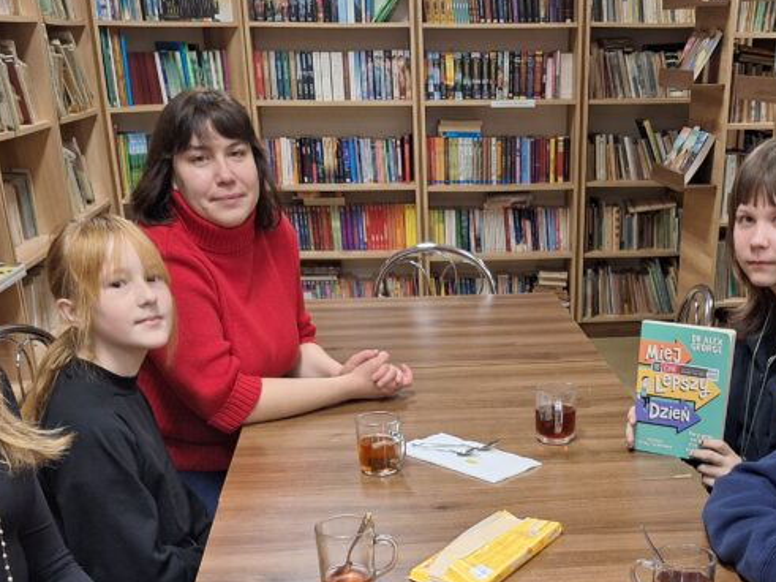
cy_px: 598
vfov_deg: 28.2
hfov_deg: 39.4
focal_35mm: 48
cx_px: 493
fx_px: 1076
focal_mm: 5.54
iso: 200
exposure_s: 1/33
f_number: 1.8
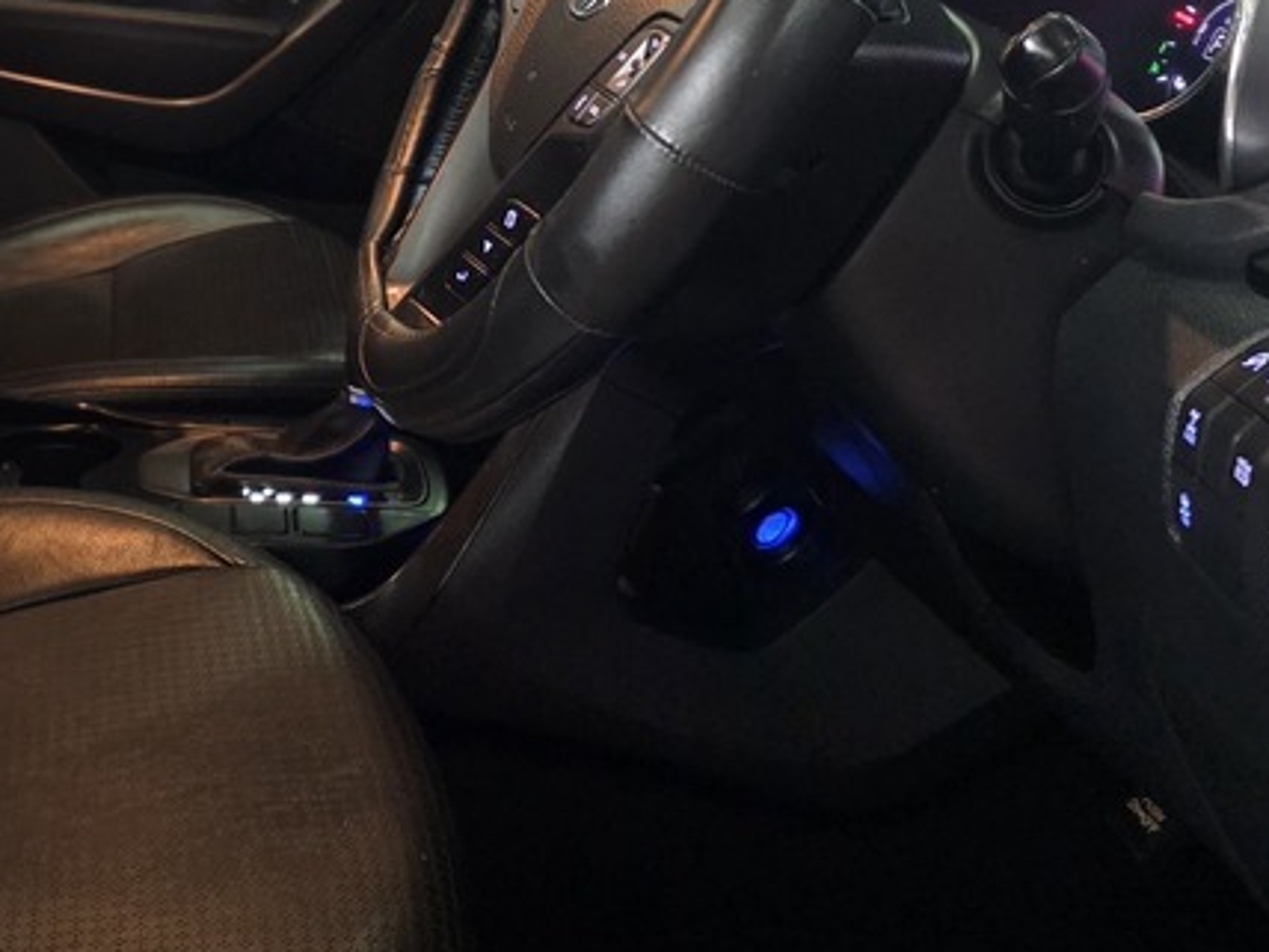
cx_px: 166
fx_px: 2016
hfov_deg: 33.4
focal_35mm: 55
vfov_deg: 25.4
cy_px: 30
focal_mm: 6.25
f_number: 1.7
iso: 2000
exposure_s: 1/50
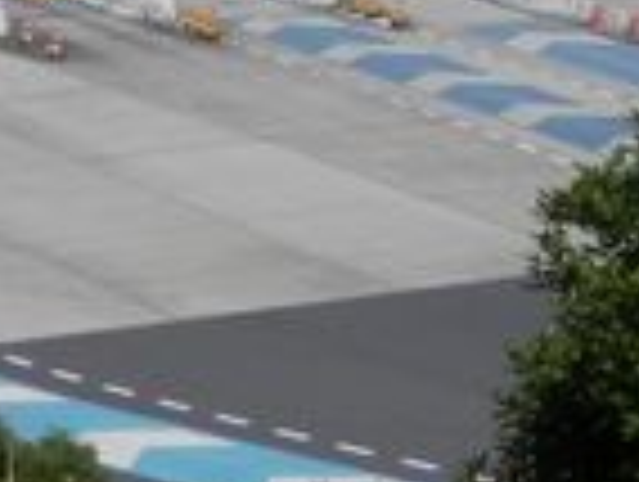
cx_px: 1292
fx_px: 5103
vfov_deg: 5.3
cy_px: -514
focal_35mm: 276
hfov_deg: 6.9
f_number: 11.2
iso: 80
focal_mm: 8.9
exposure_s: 1/160
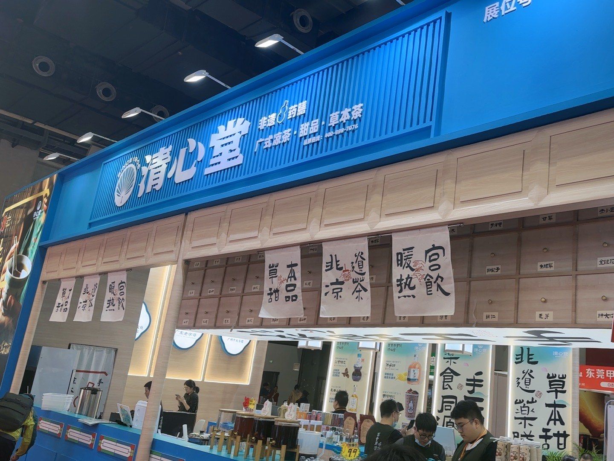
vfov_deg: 56.8
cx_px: 307
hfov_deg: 71.6
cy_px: 230
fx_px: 426
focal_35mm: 24
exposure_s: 1/114
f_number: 1.78
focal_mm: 6.86
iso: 64
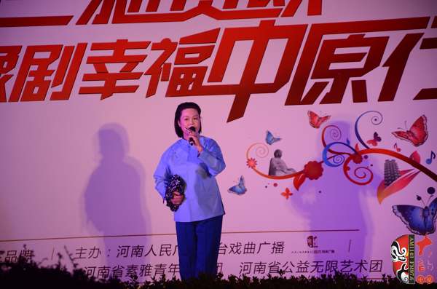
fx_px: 1907
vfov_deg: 8.7
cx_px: 218
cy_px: 144
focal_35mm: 158
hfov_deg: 13.1
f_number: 5.6
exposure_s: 1/250
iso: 1600
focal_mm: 105
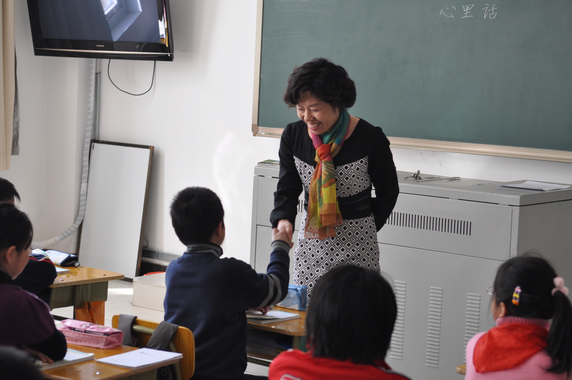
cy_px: 190
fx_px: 1309
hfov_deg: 24.6
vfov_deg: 16.5
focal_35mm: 82
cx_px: 286
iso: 400
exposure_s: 1/60
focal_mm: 55
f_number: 4
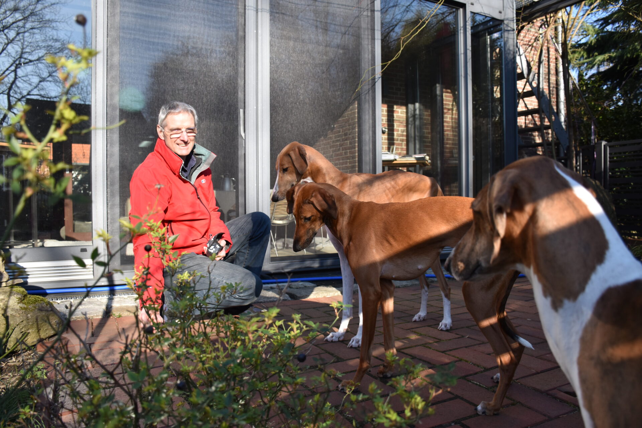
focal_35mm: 27
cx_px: 321
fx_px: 481
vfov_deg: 47.9
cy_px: 214
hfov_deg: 67.4
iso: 400
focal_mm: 18
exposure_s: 1/1000
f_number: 4
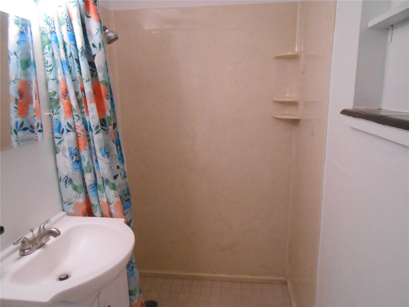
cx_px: 204
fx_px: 307
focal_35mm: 26
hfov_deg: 67.3
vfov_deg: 53.1
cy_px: 154
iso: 800
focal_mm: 4.6
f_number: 3.5
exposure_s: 1/80
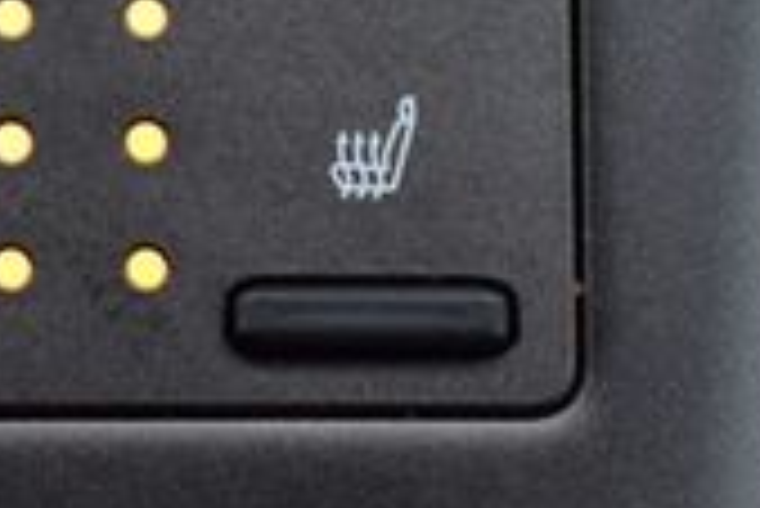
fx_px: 6590
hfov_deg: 6.6
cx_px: 108
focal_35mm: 312
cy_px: 153
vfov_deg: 4.4
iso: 400
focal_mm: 55
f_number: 7.1
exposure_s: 1/40
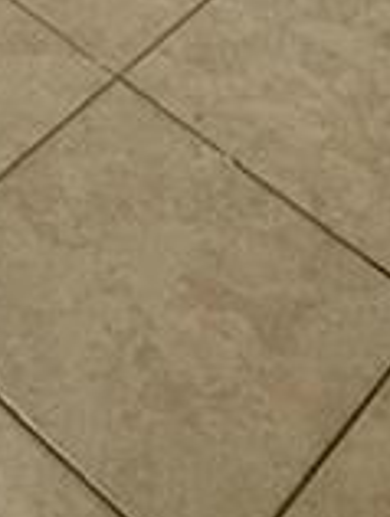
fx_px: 1588
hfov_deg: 13.4
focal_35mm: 106
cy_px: -481
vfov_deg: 15.3
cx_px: -144
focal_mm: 2.22
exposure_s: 1/120
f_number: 2.2
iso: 200
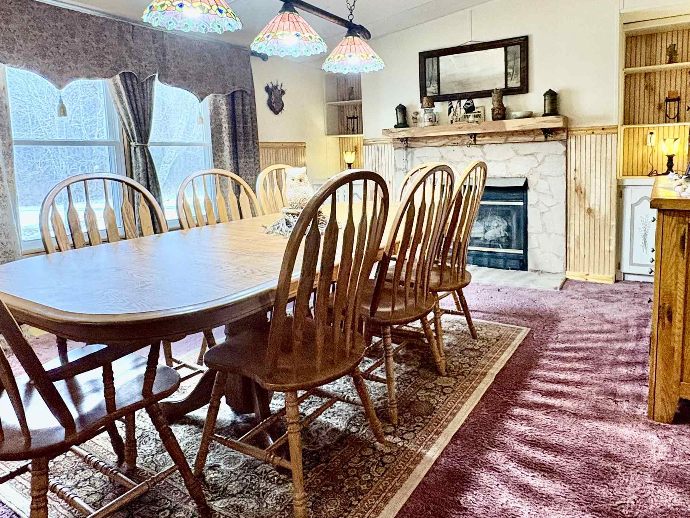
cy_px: 205
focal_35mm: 24
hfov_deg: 71.4
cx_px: 378
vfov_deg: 56.4
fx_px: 478
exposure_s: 1/60
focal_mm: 2.22
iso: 500
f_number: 2.2
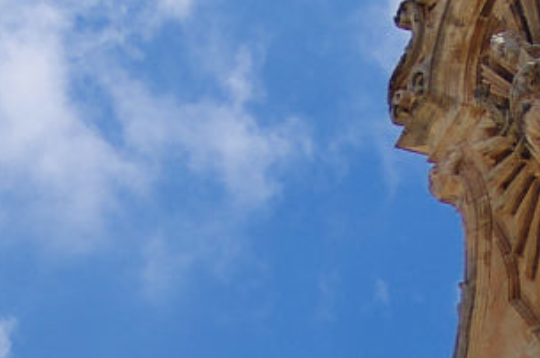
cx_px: 597
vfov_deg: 3.9
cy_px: 757
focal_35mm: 343
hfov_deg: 6.0
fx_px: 5134
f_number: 3.2
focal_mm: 34
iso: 80
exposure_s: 1/1000
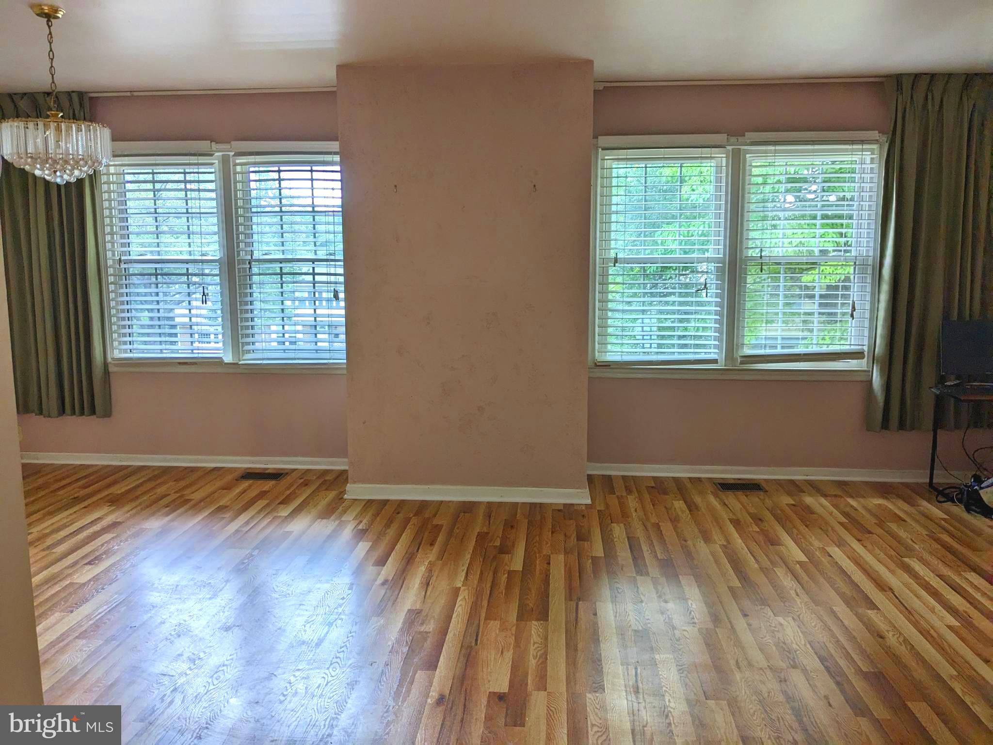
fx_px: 775
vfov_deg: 51.4
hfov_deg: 65.3
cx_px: 496
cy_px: 372
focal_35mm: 27
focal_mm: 4.38
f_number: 1.73
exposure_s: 1/120
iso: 74
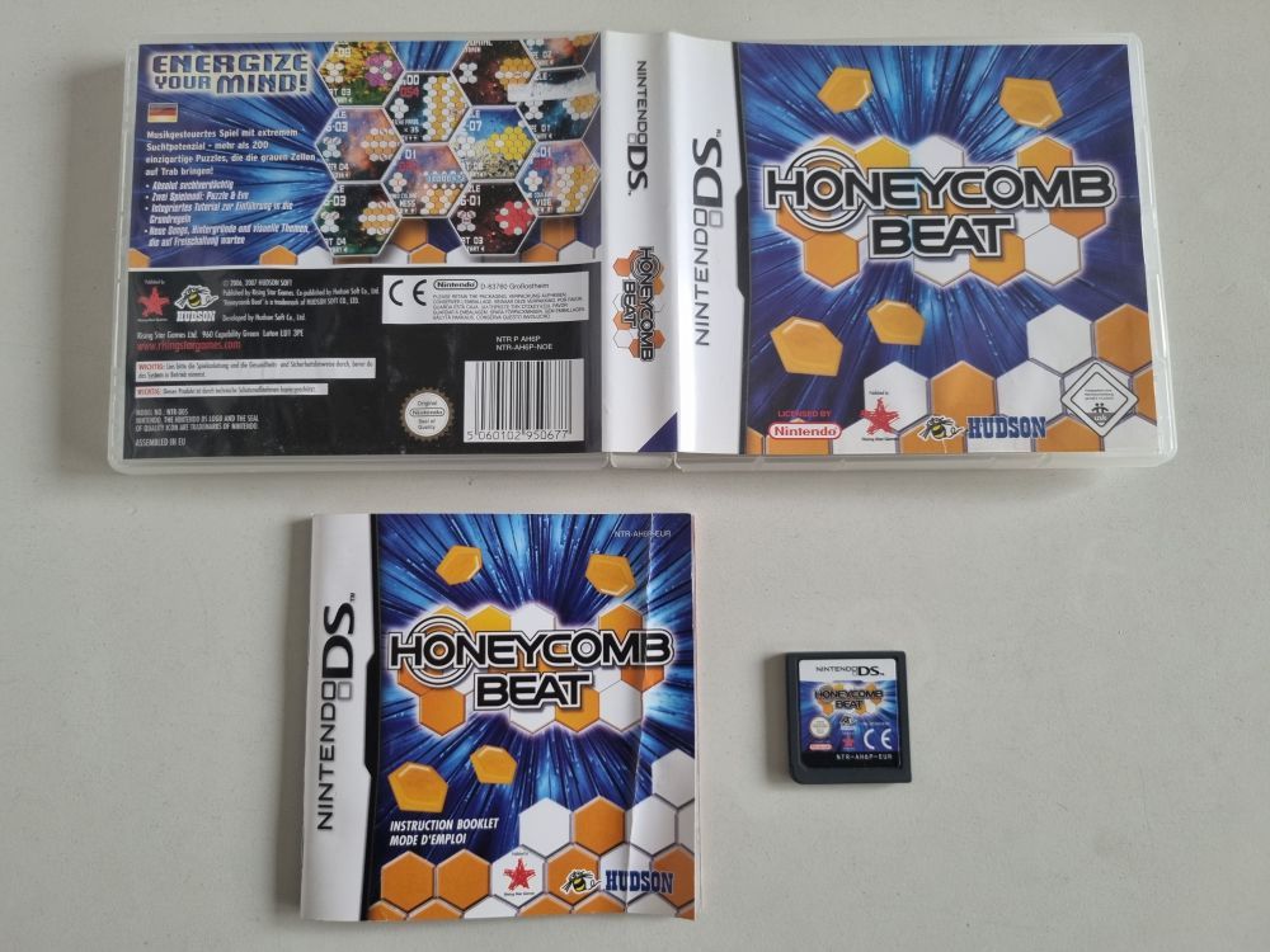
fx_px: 954
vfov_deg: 53.1
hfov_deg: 67.3
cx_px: 635
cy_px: 476
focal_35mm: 26
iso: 125
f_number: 1.8
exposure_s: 1/100
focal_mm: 5.4
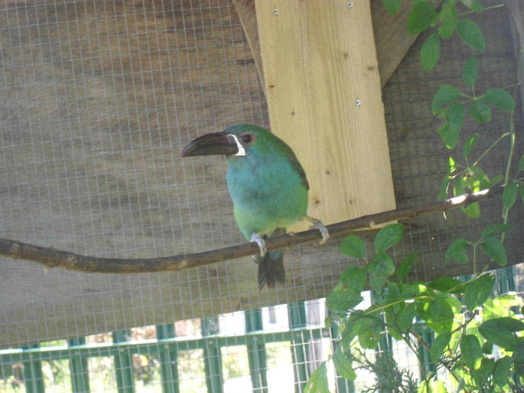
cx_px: 262
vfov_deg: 14.1
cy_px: 196
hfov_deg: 18.7
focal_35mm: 105
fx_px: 1589
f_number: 5.8
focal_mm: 18.9
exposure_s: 1/45
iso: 160
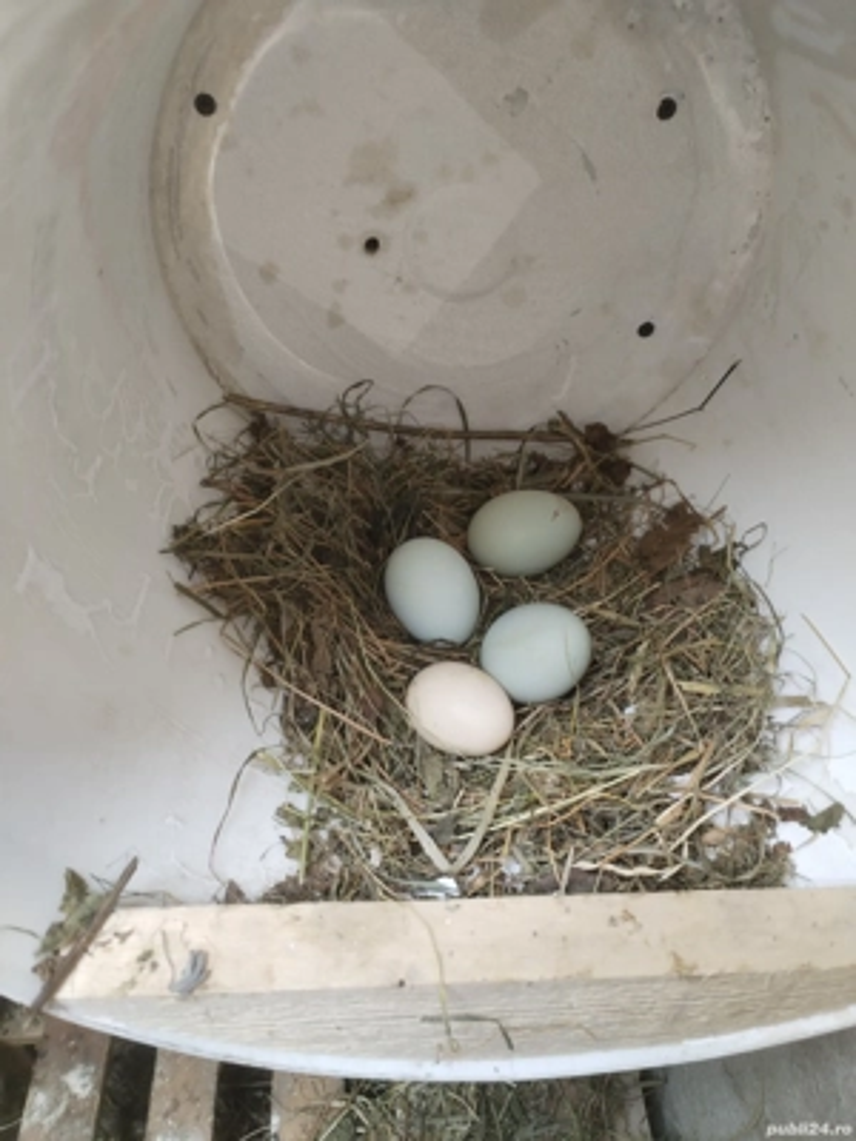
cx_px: 428
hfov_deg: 53.1
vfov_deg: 67.3
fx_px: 857
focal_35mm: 26
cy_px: 570
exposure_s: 1/30
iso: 389
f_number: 1.8
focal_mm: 4.75
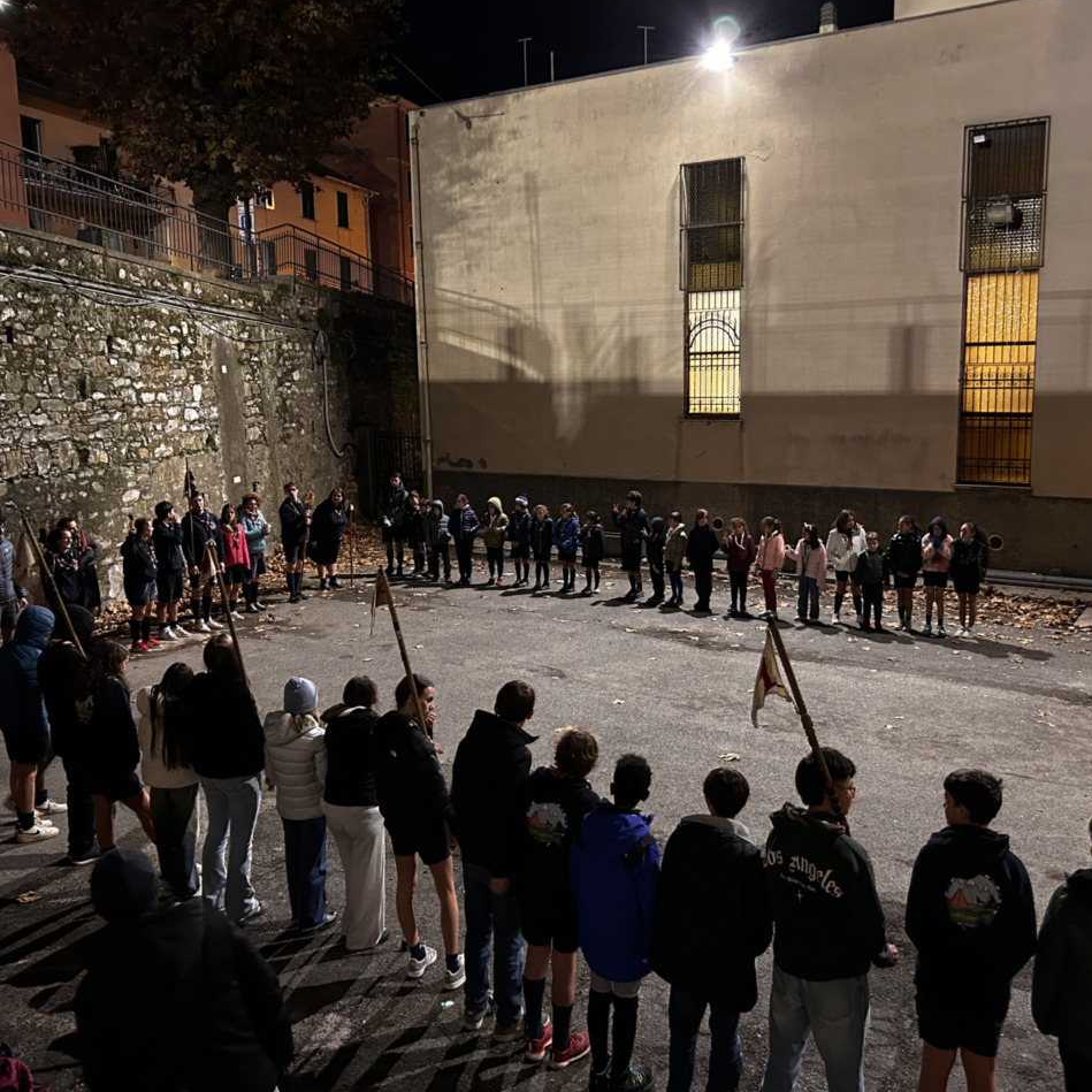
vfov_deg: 52.5
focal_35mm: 31
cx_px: 589
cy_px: 541
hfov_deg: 52.5
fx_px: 1106
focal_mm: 5.7
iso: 500
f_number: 1.5
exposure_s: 1/25
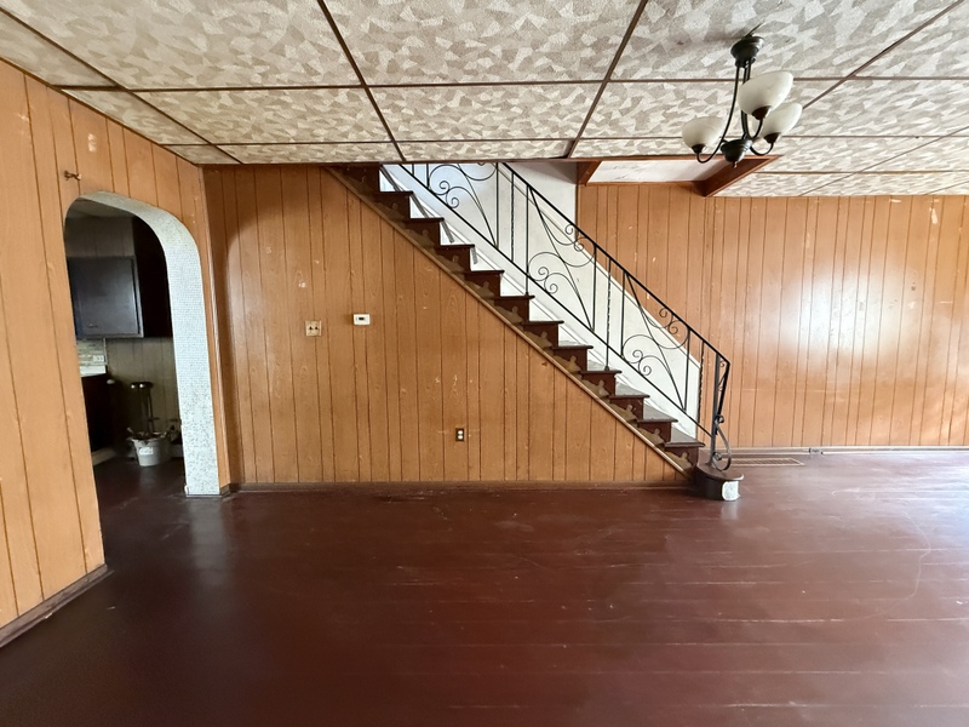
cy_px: 364
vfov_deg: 85.7
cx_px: 484
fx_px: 392
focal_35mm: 14
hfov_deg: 102.1
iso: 800
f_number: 2.2
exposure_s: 1/60
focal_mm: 2.22
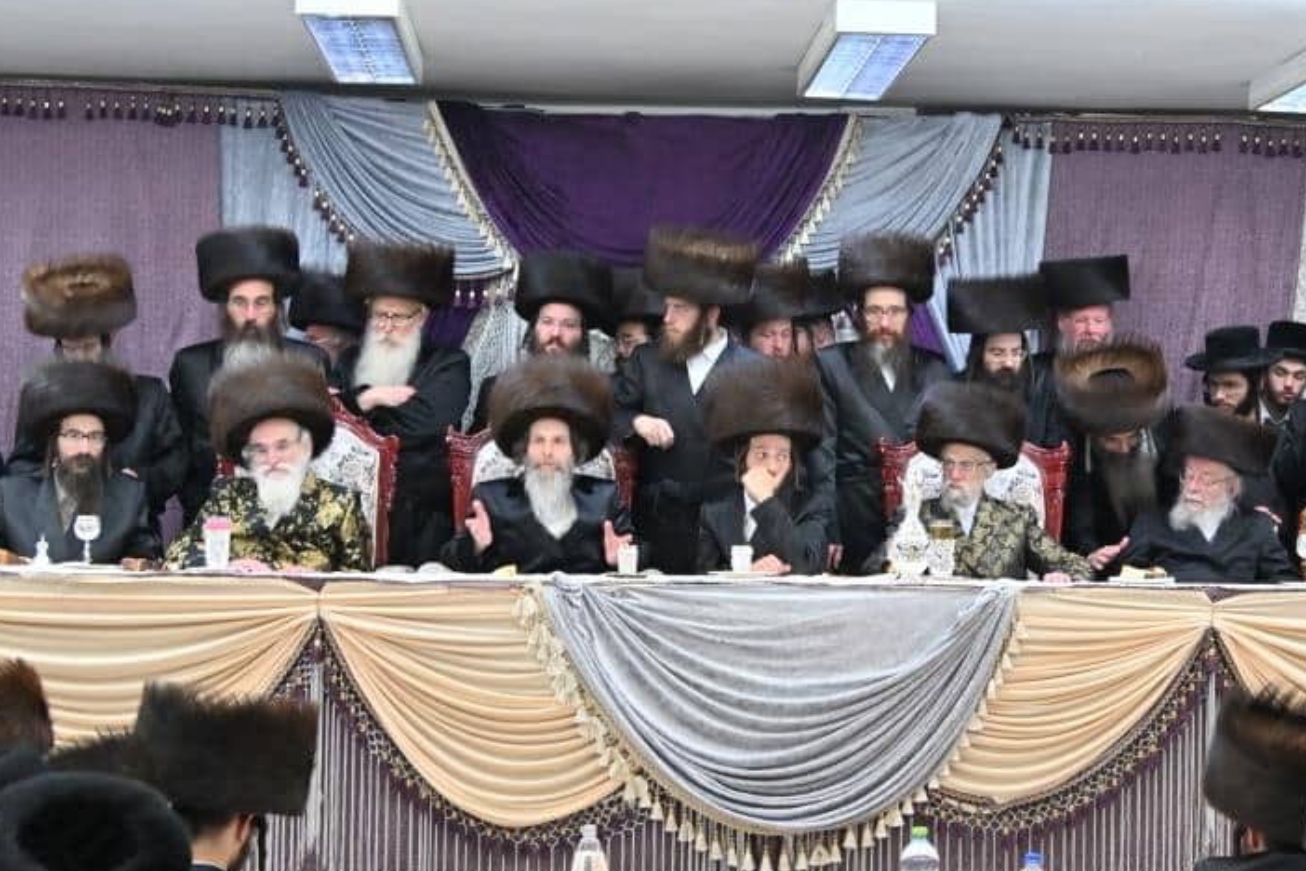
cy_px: 432
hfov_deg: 28.8
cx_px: 763
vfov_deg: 19.5
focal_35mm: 70
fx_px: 2539
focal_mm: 32
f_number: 4
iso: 500
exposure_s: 1/160
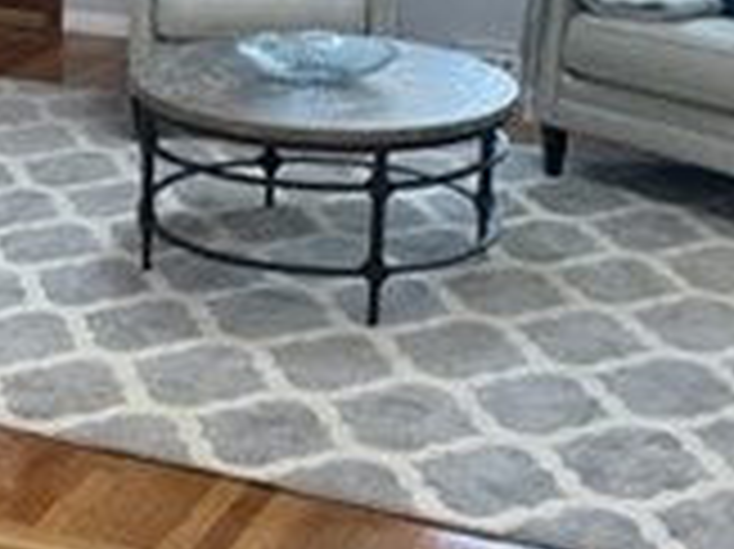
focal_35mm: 96
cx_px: 108
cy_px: 99
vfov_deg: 15.3
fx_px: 2034
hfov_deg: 20.1
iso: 125
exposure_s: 1/60
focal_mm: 4.2
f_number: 1.6
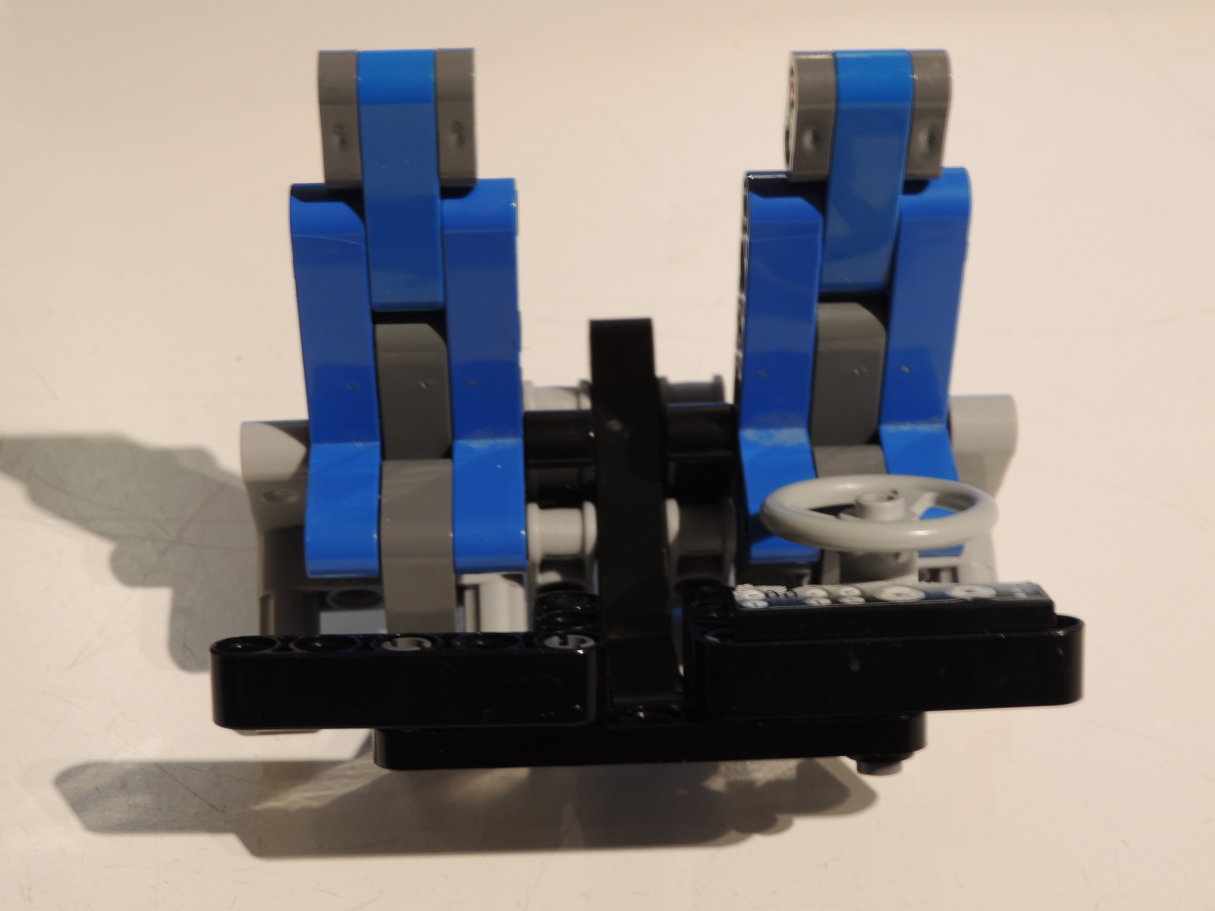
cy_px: 456
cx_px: 608
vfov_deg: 21.0
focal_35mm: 70
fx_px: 2457
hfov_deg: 27.8
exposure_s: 1/1.6
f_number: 3.9
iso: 100
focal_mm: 12.4
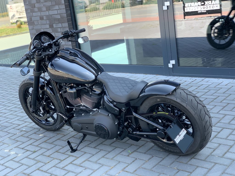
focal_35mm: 52
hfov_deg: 36.8
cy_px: 88
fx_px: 353
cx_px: 118
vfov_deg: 28.0
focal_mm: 6
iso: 32
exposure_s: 1/122
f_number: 2.4
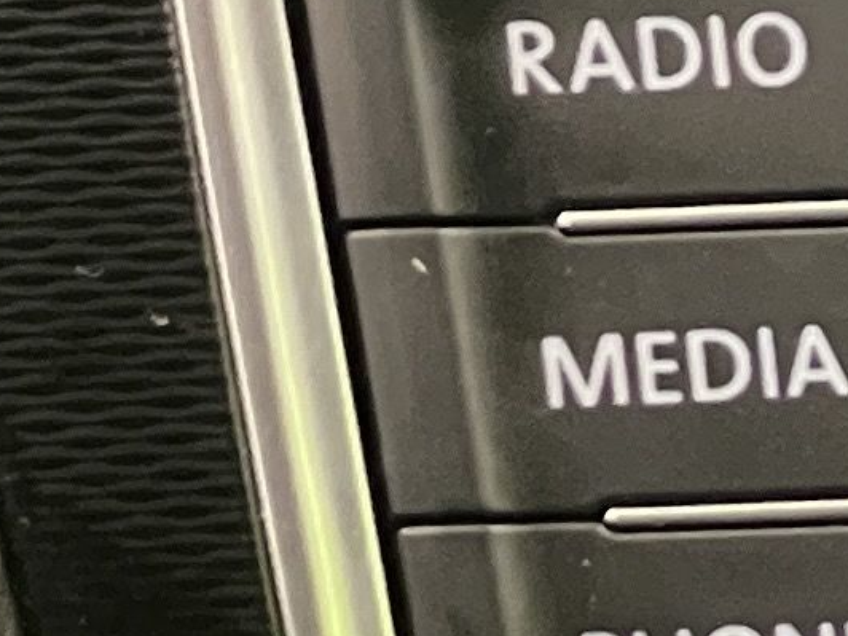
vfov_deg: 3.7
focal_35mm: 394
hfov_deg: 4.7
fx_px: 9652
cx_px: 3011
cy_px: 1867
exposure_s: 1/33
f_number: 2
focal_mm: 6
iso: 640
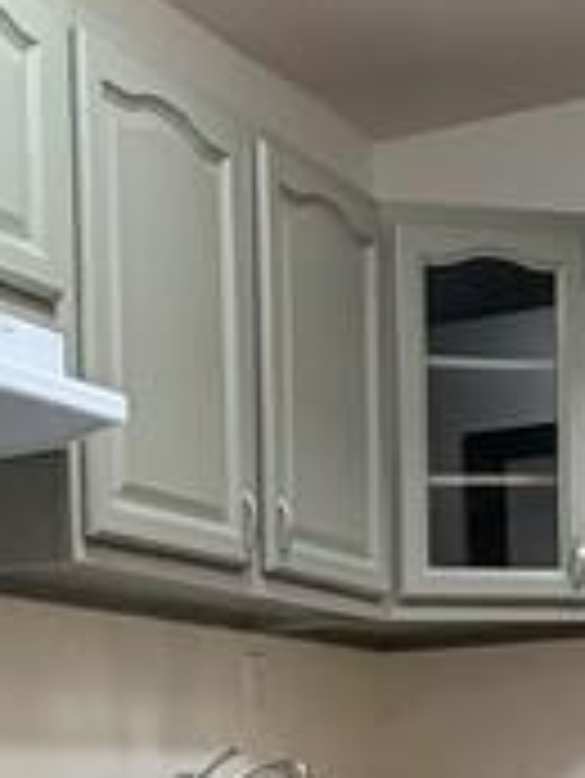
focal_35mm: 81
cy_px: 890
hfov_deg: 18.2
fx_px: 1823
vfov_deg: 22.5
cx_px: 225
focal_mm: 2.22
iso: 250
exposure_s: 1/60
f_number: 2.2
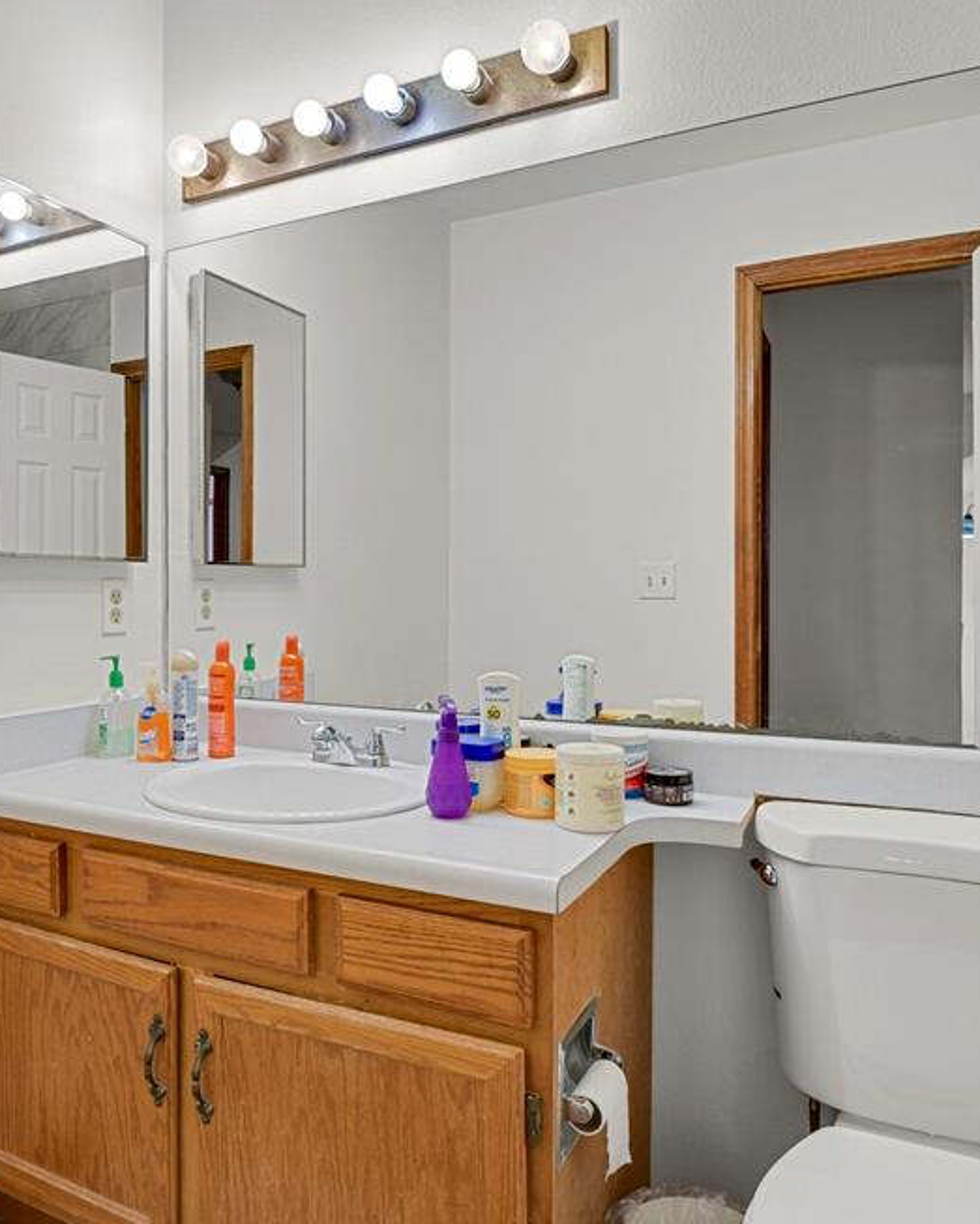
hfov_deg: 56.1
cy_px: 604
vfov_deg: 68.1
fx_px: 906
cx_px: 364
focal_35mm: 25
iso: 3600
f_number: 8
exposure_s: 1/20
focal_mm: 17
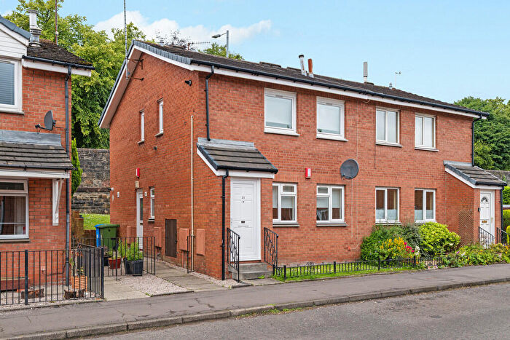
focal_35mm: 35
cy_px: 170
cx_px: 255
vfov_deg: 37.9
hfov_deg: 54.4
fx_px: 496
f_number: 8
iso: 320
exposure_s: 1/100
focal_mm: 35
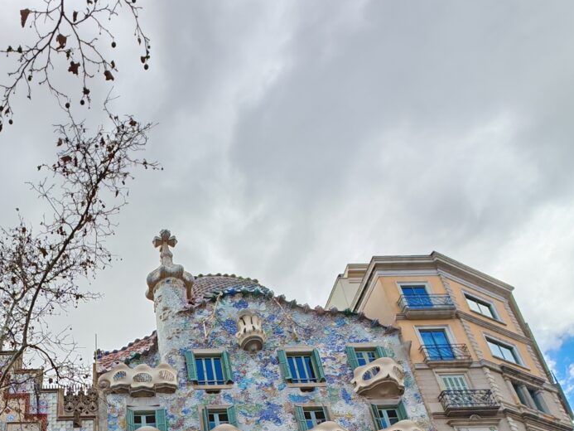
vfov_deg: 33.0
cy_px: 510
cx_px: 119
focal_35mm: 36
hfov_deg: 48.6
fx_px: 597
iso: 50
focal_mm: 1.82
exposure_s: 1/380
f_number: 2
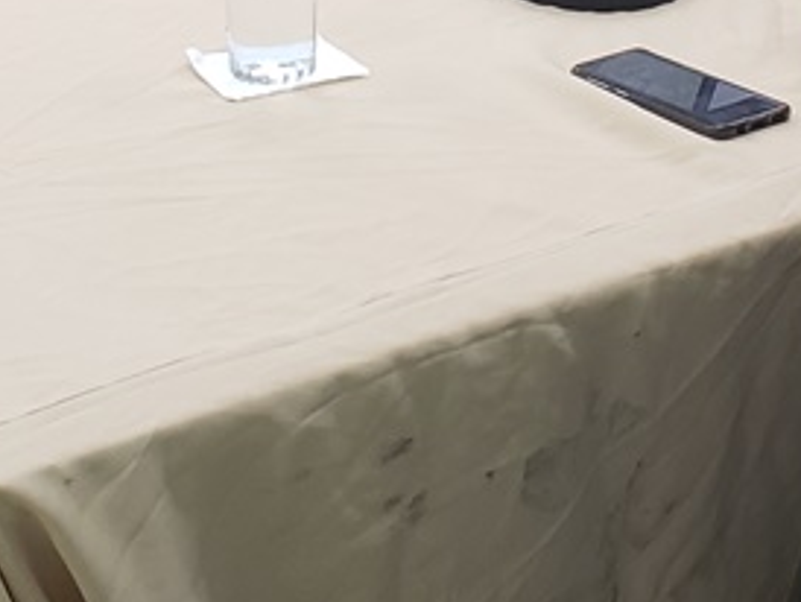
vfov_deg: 14.3
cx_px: 319
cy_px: -301
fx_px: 2247
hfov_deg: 20.2
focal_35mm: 97
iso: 320
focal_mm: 4.3
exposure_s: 1/40
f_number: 2.4
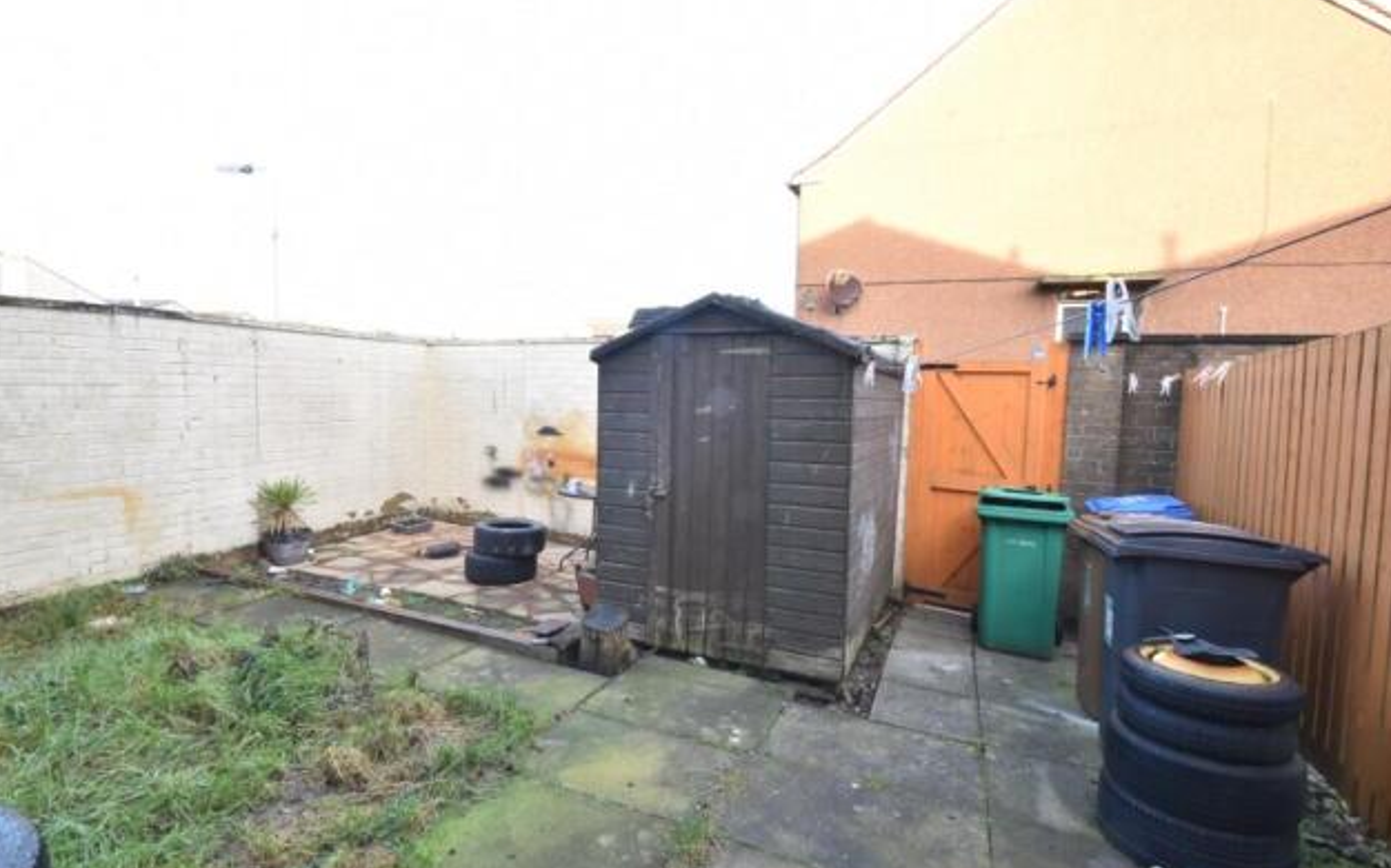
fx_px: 606
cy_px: 414
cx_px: 674
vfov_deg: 71.2
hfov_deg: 97.8
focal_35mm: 16
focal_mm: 10
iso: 360
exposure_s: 1/15
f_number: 14
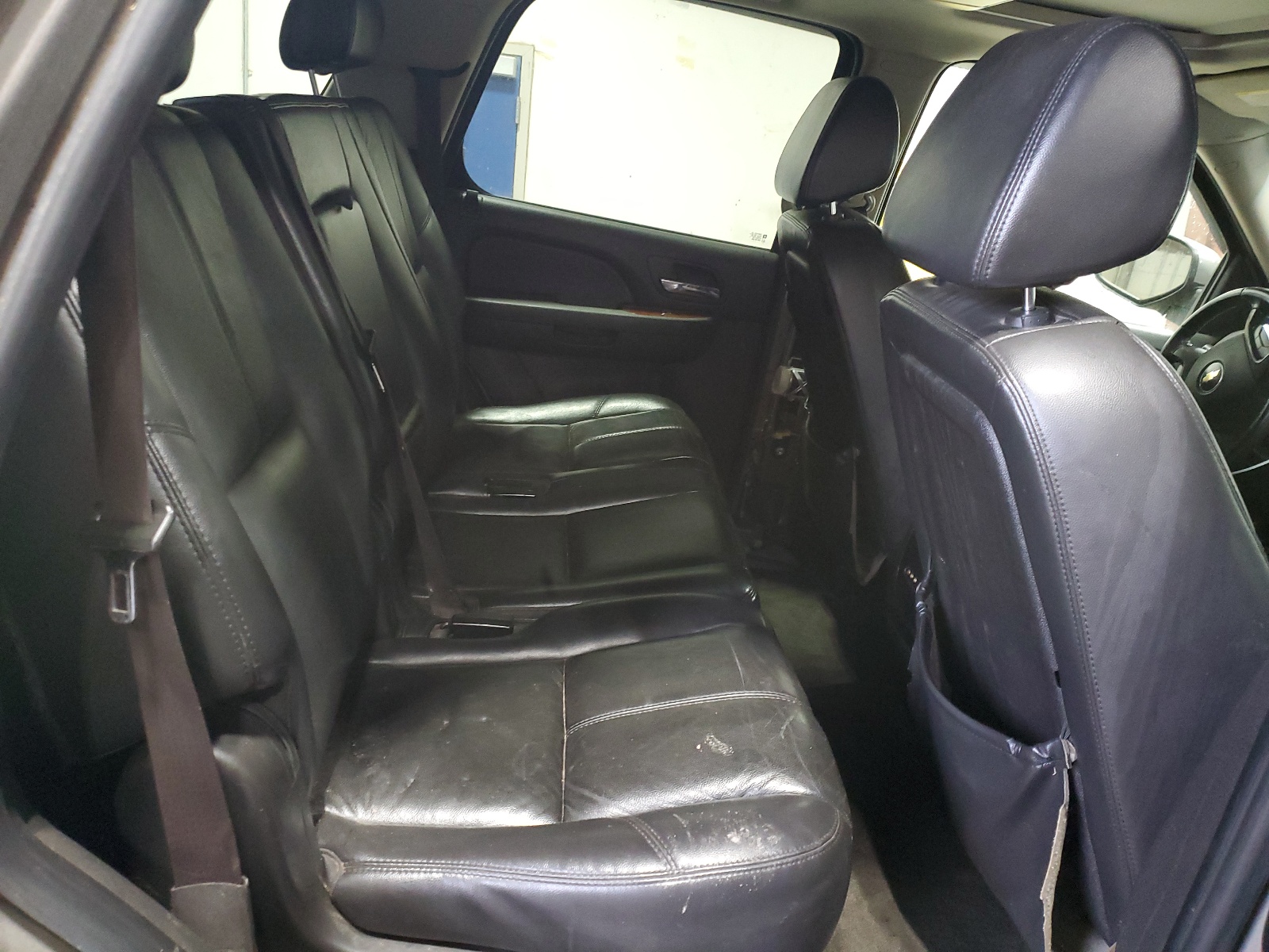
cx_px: 634
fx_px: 953
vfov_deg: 53.1
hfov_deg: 67.3
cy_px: 476
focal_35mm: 26
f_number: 1.5
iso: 300
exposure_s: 1/30
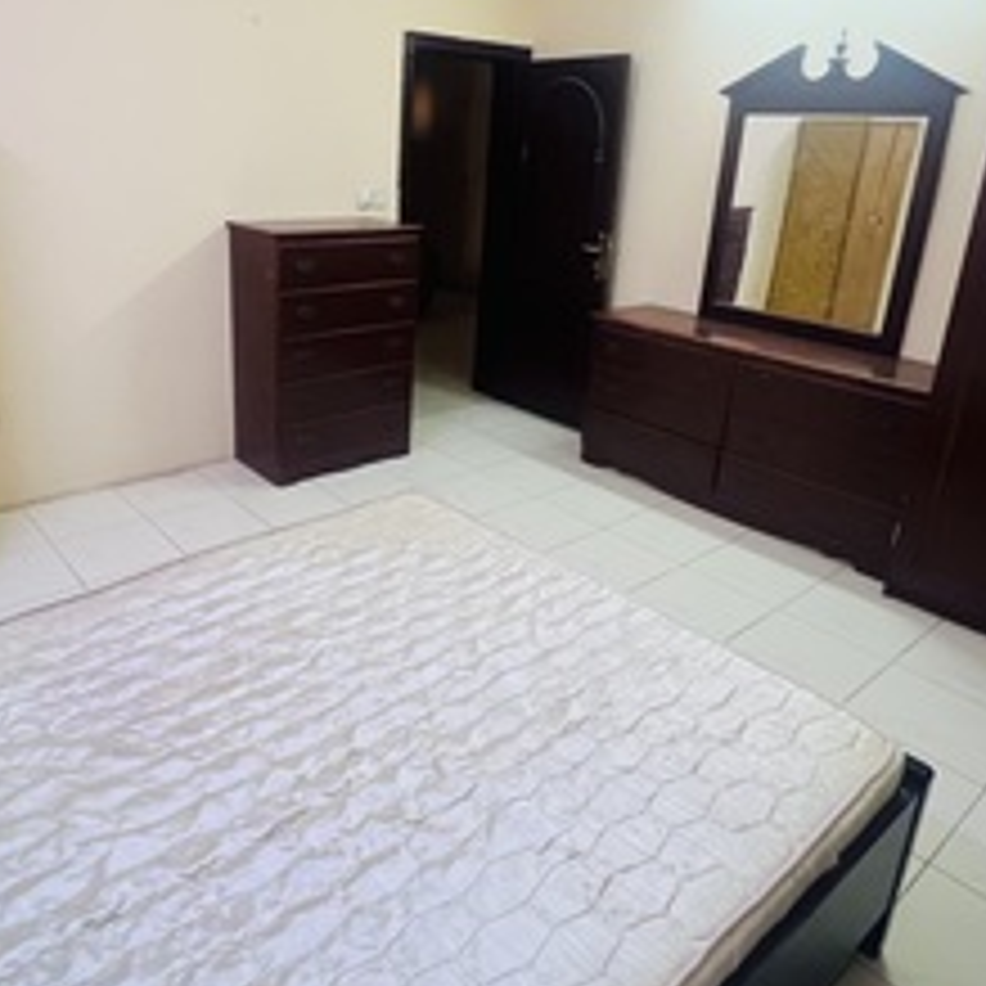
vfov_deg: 64.5
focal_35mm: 24
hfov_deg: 64.5
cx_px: 398
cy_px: 403
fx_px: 773
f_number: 1.8
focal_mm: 1.57
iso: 400
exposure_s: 1/50
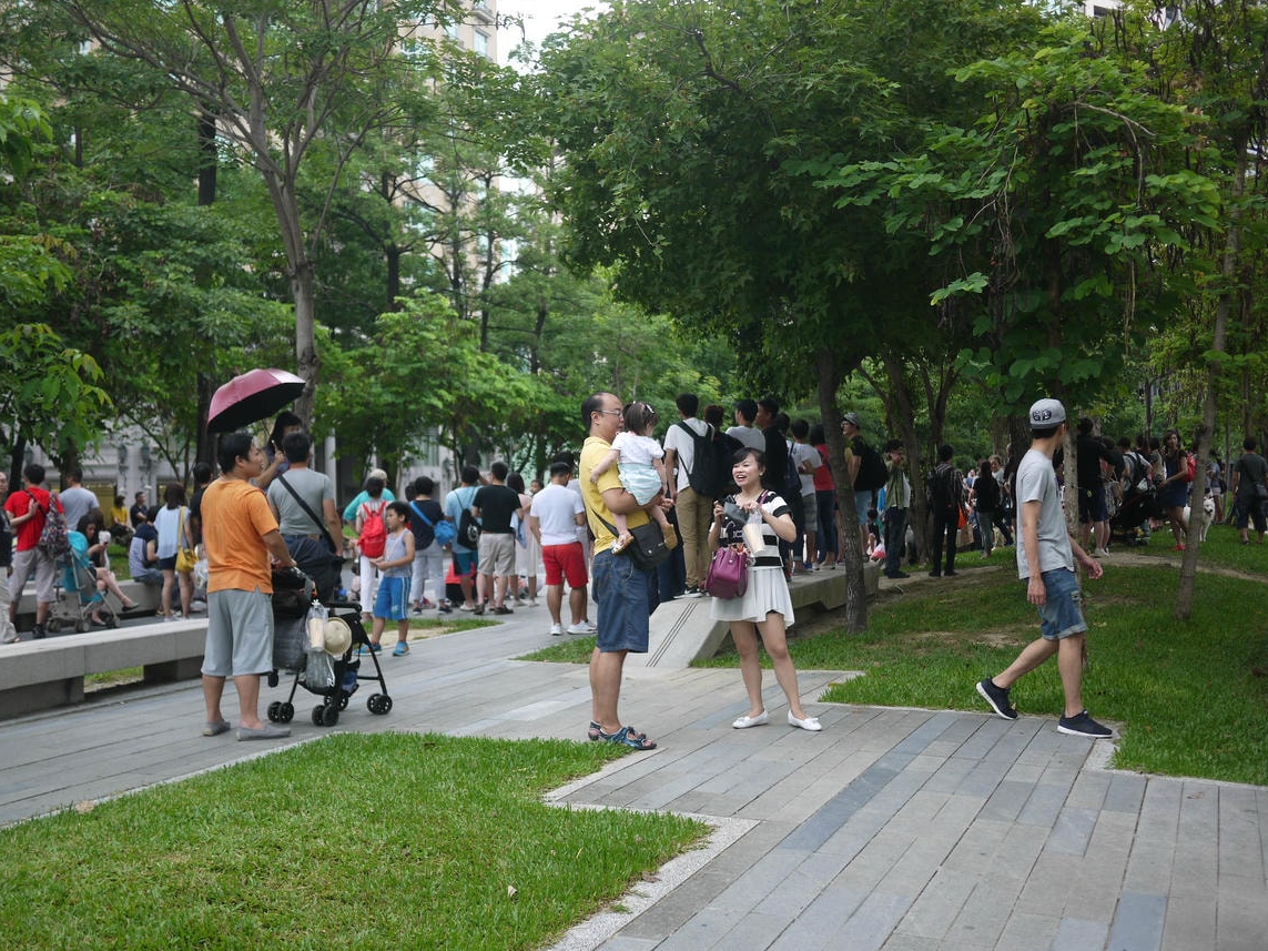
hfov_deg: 44.8
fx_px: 1538
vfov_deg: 34.3
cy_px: 492
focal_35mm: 42
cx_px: 617
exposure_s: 1/400
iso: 160
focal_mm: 20
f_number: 1.7
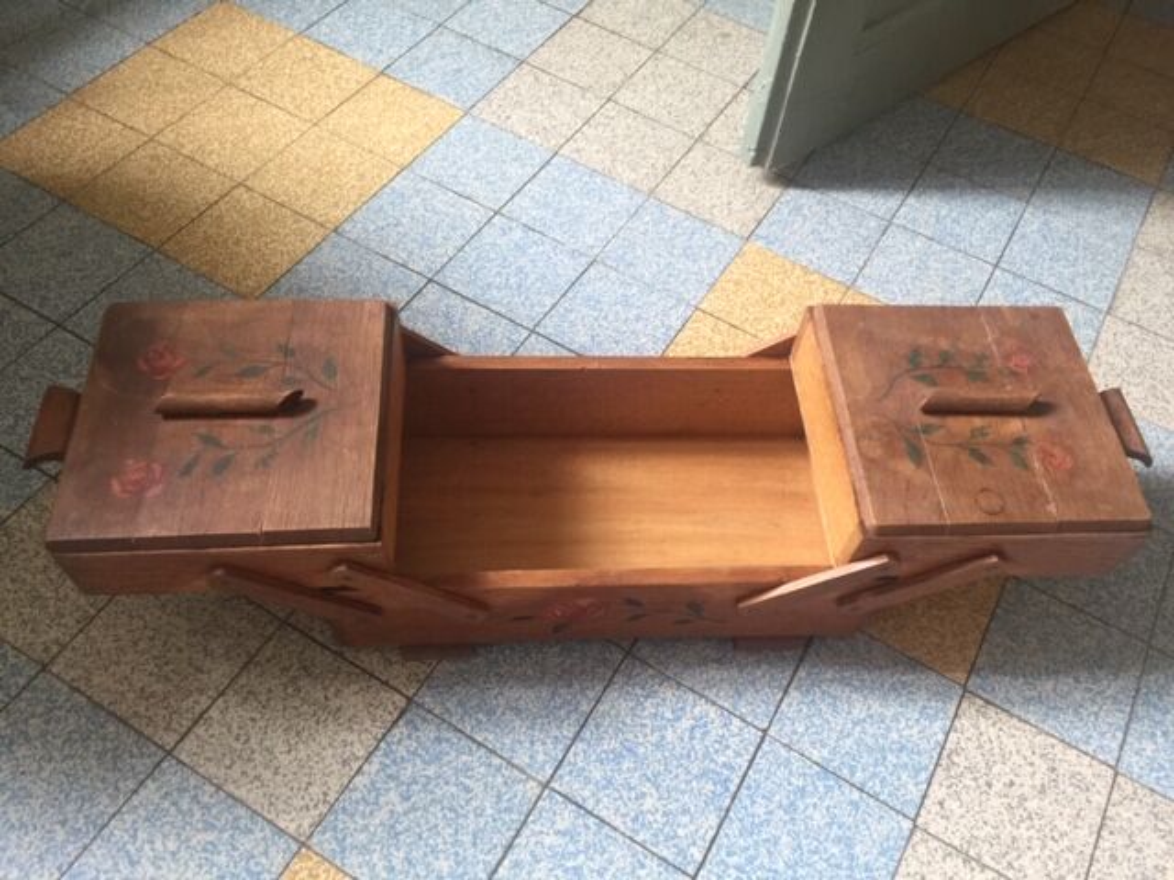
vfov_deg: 48.2
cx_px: 587
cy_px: 440
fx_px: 984
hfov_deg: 61.7
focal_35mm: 29
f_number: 2.2
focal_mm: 4.15
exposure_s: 1/17
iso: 64
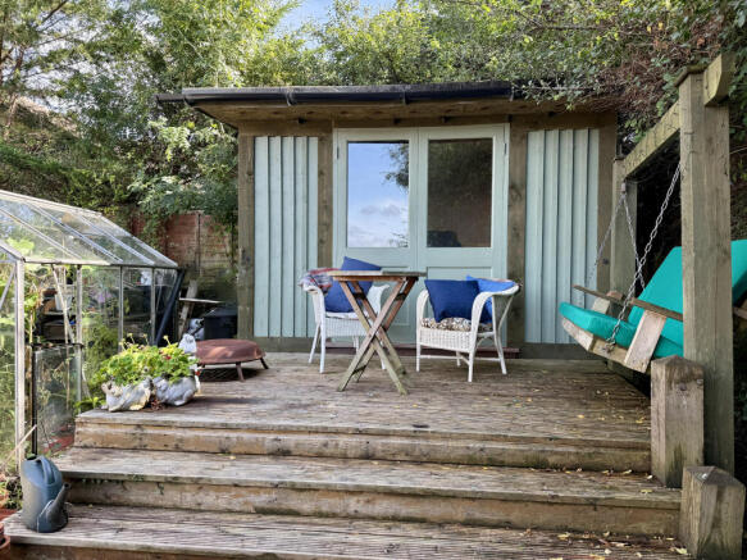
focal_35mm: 24
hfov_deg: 71.6
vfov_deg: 56.8
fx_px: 518
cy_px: 280
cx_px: 374
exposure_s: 1/393
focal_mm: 6.76
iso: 100
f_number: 1.78
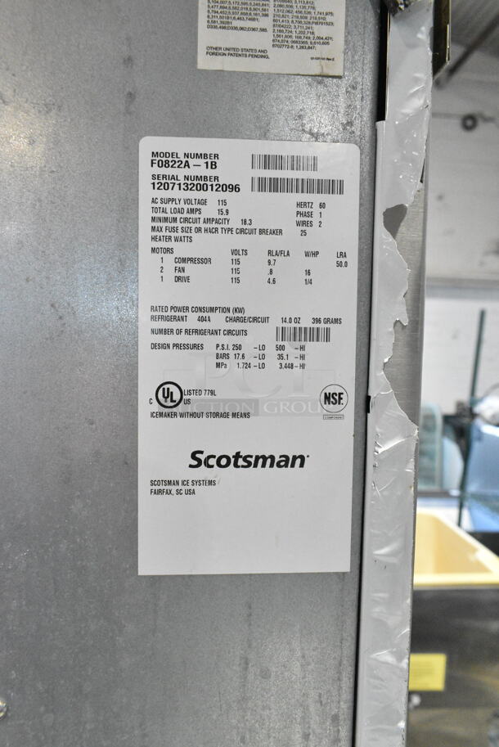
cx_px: 250
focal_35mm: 27
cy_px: 374
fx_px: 560
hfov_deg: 48.0
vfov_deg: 67.3
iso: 6400
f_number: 8
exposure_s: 1/250
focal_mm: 18
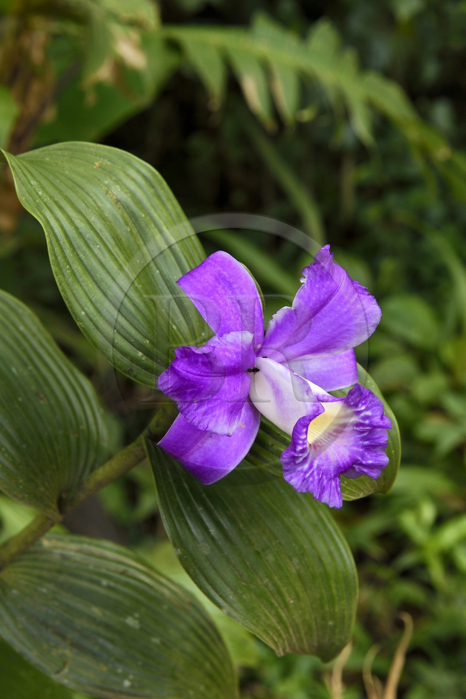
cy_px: 350
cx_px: 233
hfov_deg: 21.9
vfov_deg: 32.4
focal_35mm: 62
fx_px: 1204
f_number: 11
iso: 800
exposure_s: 1/125
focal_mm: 62
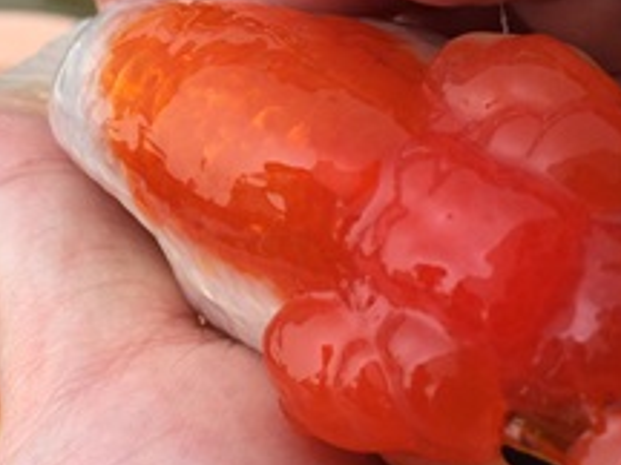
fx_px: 1202
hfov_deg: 29.0
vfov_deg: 21.9
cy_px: 194
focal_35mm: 67
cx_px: 342
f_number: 2.2
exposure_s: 1/860
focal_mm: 4.15
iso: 32
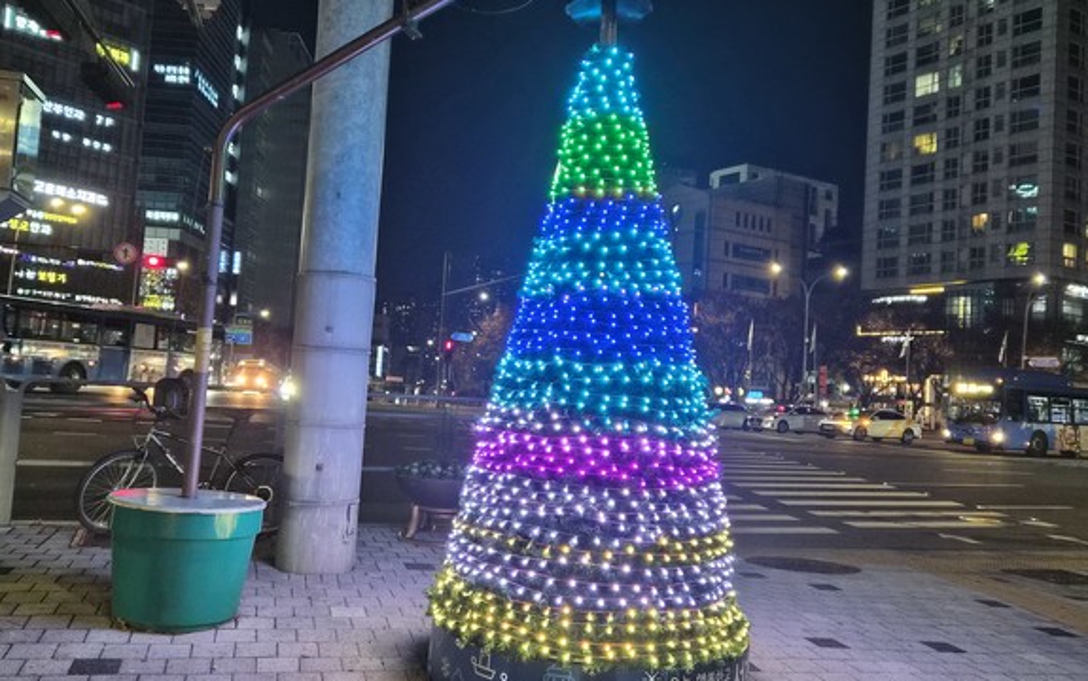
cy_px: 337
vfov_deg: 38.4
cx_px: 523
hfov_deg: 58.1
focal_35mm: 33
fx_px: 979
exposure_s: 1/120
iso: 1000
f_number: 1.8
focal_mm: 5.4
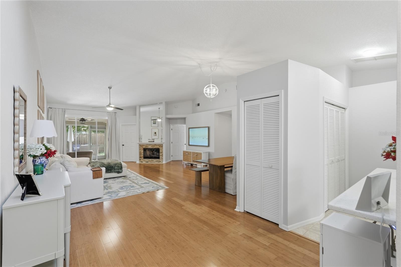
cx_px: 200
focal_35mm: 16
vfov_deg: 73.7
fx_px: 178
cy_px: 134
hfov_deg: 96.7
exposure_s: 1/1250
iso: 1600
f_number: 5.6
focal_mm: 16
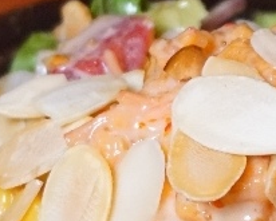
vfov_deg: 6.2
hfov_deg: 7.9
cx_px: 243
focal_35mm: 245
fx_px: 2005
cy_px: 344
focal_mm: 35
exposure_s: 1/60
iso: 2500
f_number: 5.6
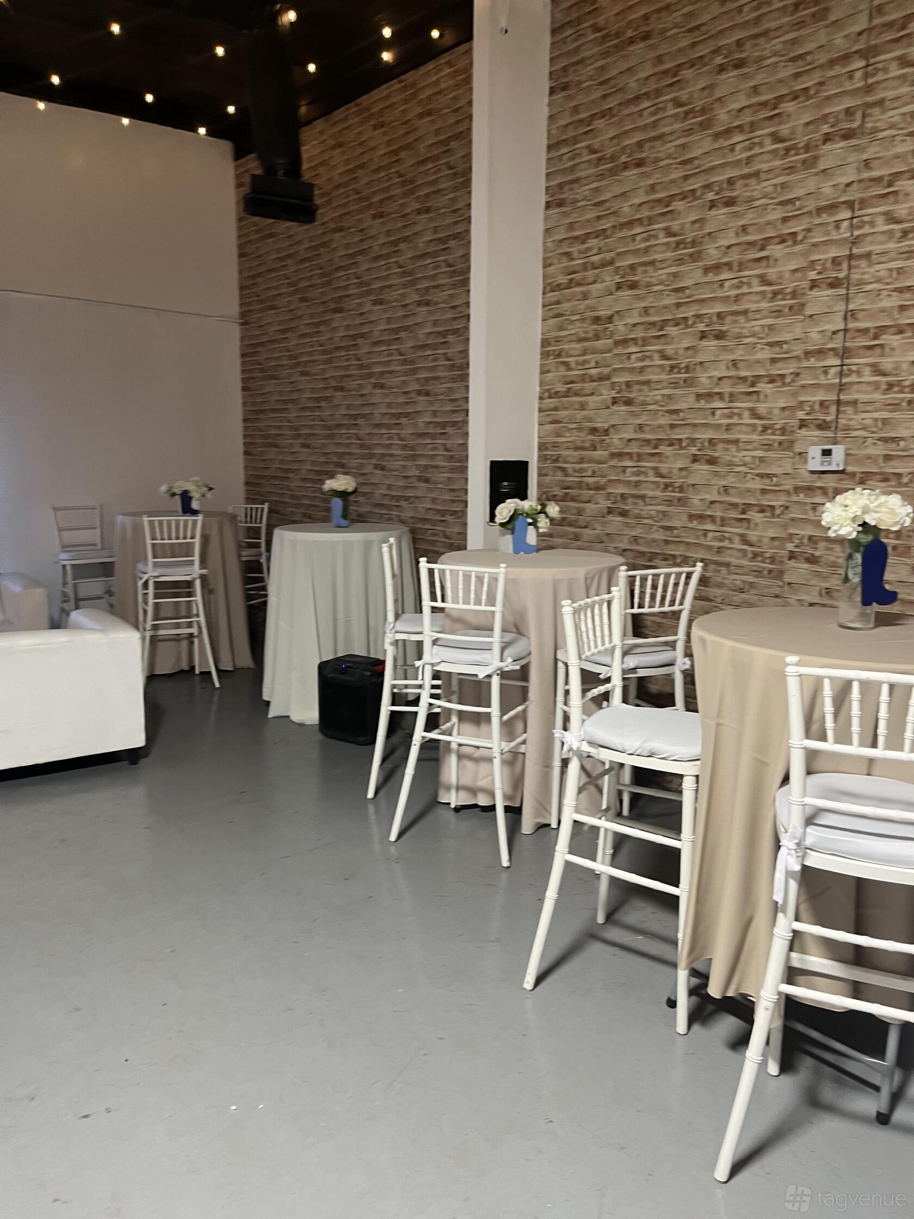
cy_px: 610
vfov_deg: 67.3
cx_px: 457
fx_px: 915
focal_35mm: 26
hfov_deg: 53.1
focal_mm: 5.1
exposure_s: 1/60
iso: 160
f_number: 1.6
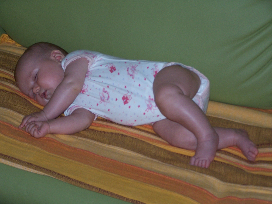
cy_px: 102
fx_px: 825
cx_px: 136
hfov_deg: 18.7
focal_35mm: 105
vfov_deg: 14.1
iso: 140
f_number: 3.2
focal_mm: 17.5
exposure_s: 1/90
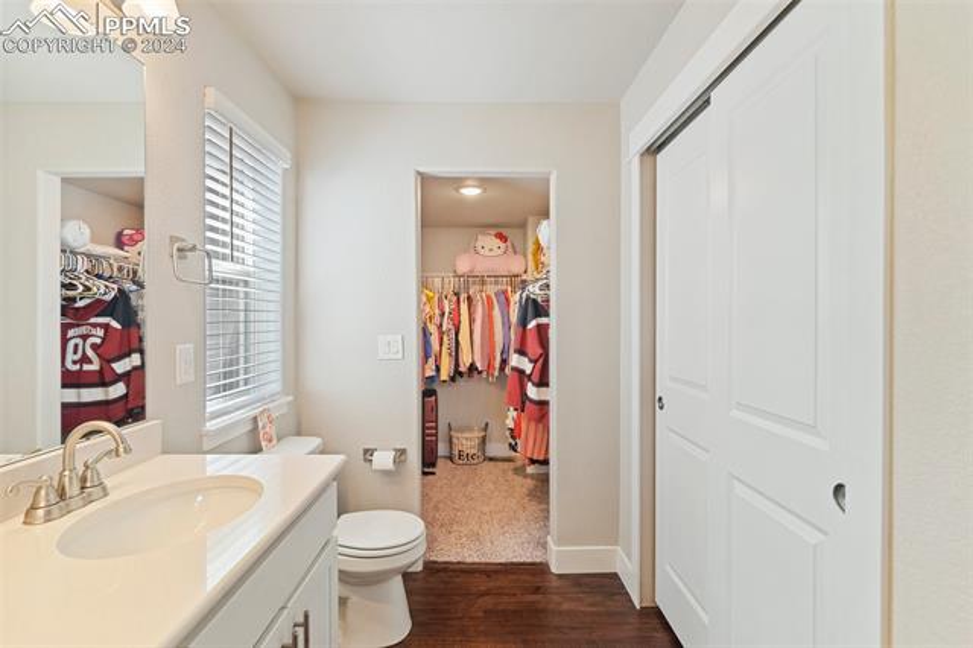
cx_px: 486
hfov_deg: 96.8
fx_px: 432
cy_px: 324
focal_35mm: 16
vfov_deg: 73.7
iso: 200
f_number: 8
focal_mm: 16
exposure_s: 1/5
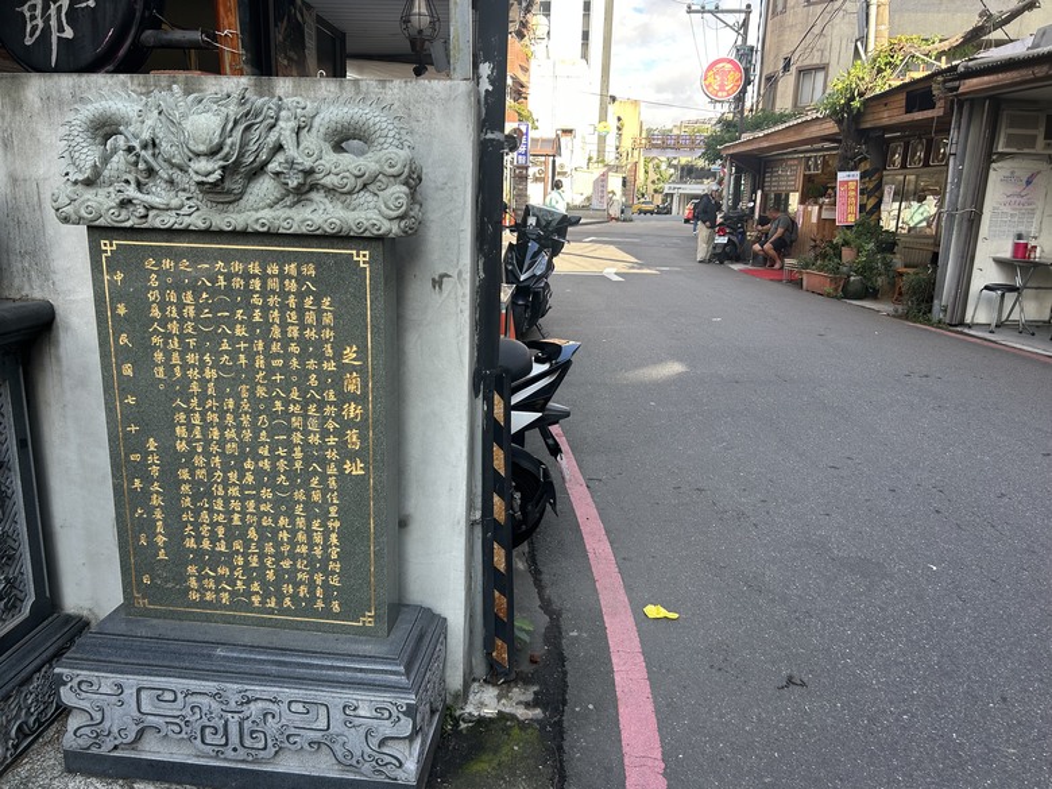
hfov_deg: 67.3
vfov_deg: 53.1
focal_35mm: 26
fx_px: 790
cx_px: 526
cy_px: 394
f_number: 1.5
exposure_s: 1/450
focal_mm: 5.7
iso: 50
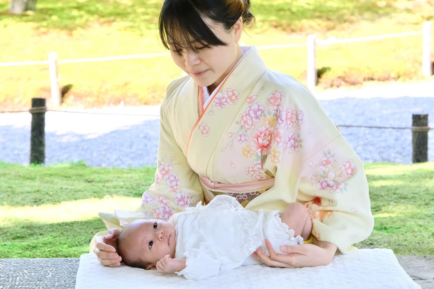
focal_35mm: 120
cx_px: 217
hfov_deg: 17.1
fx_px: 1447
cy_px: 144
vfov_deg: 11.4
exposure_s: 1/100
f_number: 7.1
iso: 1600
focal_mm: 80
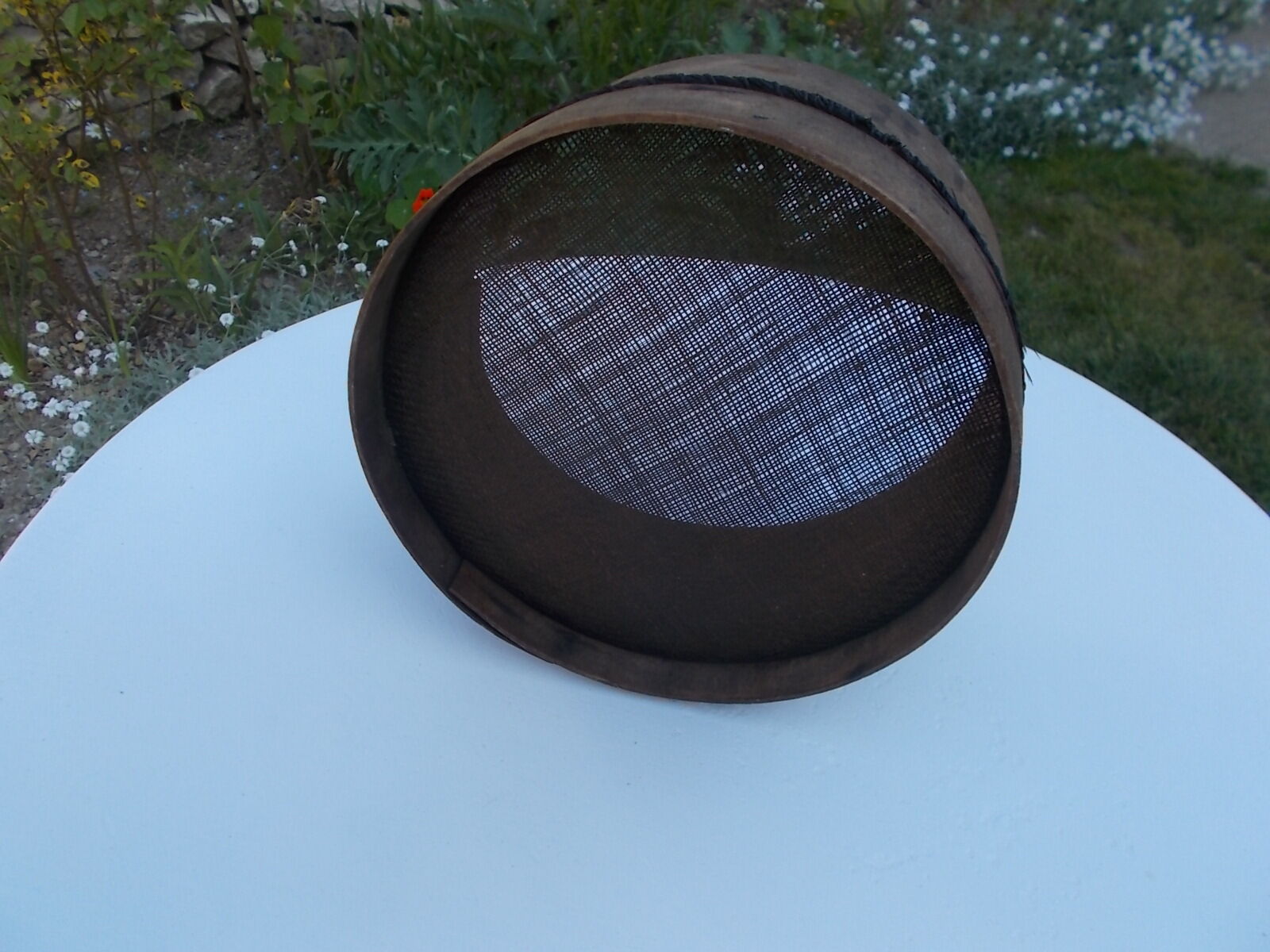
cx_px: 635
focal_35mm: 26
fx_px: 954
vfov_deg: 53.1
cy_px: 476
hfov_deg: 67.3
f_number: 3.2
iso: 80
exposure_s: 1/320
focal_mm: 4.6
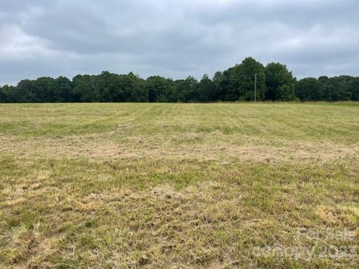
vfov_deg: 53.1
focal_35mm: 26
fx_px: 270
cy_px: 134
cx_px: 180
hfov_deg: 67.3
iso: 32
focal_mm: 5.1
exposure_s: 1/2387
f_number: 1.6
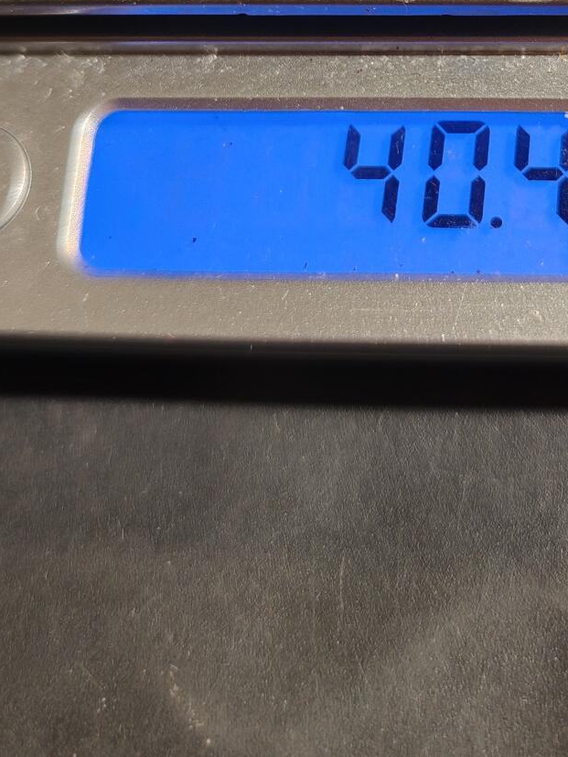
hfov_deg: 28.7
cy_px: 35
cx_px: 429
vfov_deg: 35.3
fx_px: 1094
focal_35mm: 50
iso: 250
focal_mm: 6.06
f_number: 1.6
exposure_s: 1/157
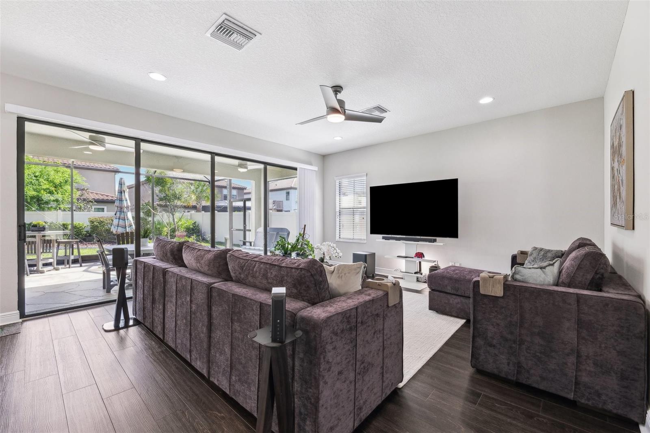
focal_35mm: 14
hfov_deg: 104.3
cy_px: 216
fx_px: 253
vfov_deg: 81.2
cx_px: 325
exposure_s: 1/15
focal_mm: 14
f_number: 8
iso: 400
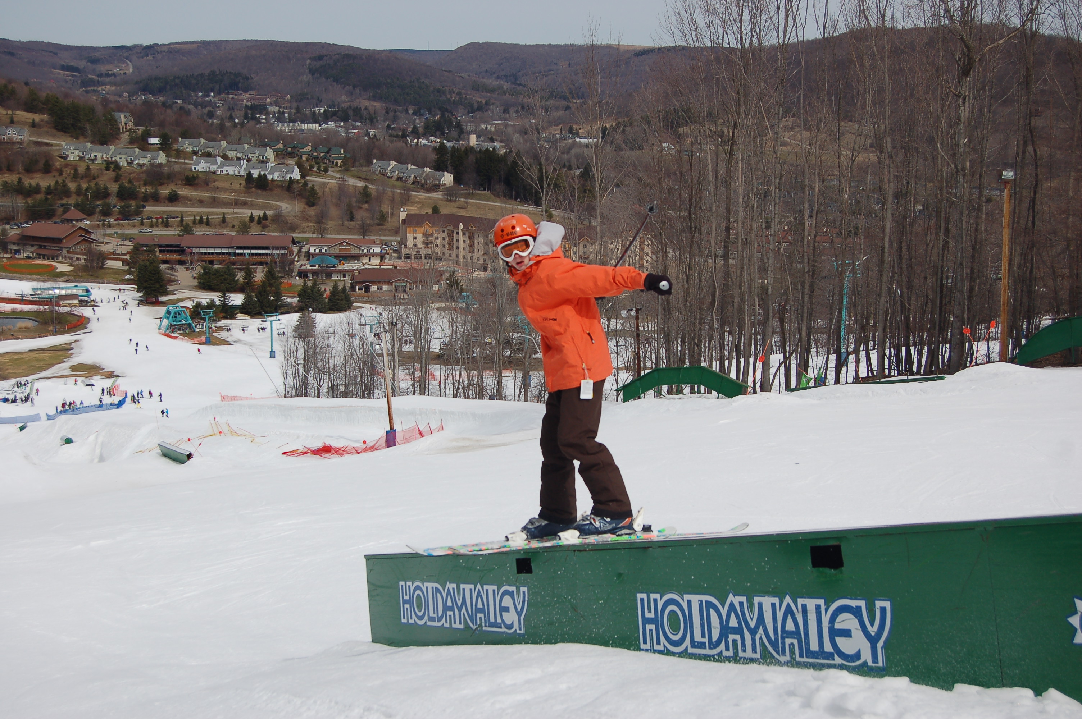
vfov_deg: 29.8
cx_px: 541
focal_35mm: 45
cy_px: 360
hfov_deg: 43.6
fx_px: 1351
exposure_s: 1/1250
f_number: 5.6
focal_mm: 30
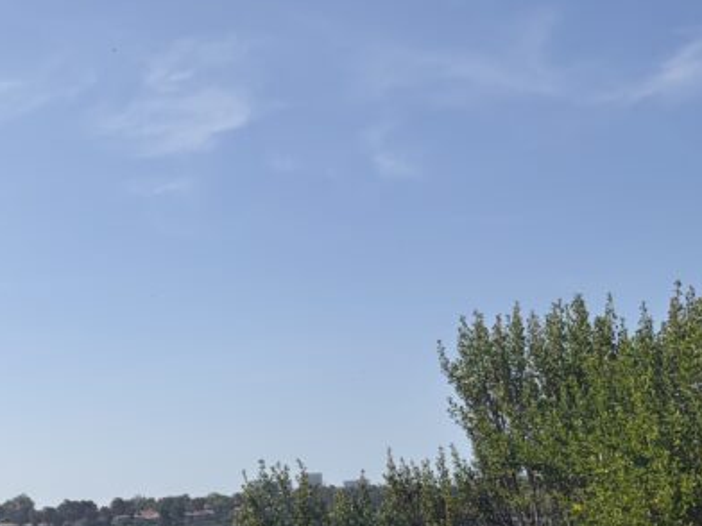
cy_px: 469
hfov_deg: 26.1
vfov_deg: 21.2
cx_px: -93
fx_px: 1379
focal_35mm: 68
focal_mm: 5.96
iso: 50
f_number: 1.6
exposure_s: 1/8850
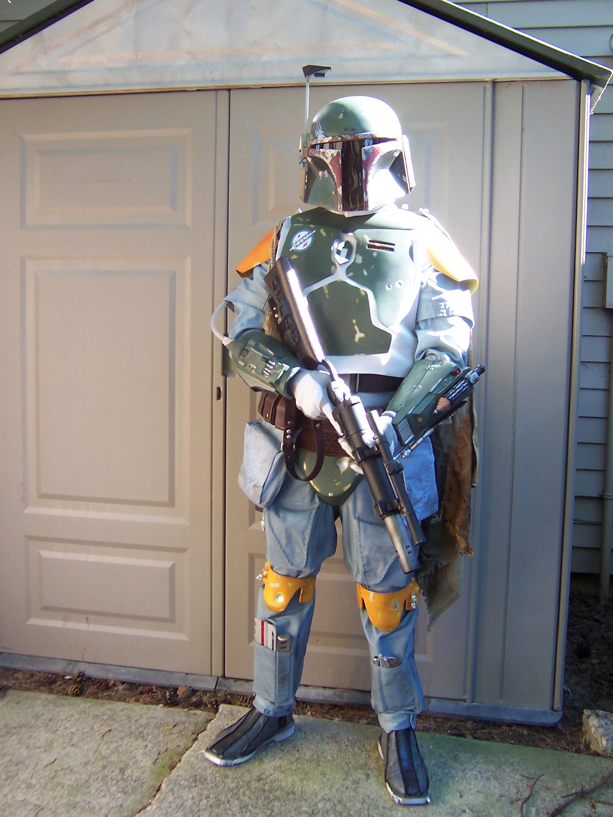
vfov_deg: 51.4
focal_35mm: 36
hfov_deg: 39.7
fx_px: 850
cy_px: 408
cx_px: 306
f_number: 2.8
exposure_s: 1/90
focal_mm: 5.6
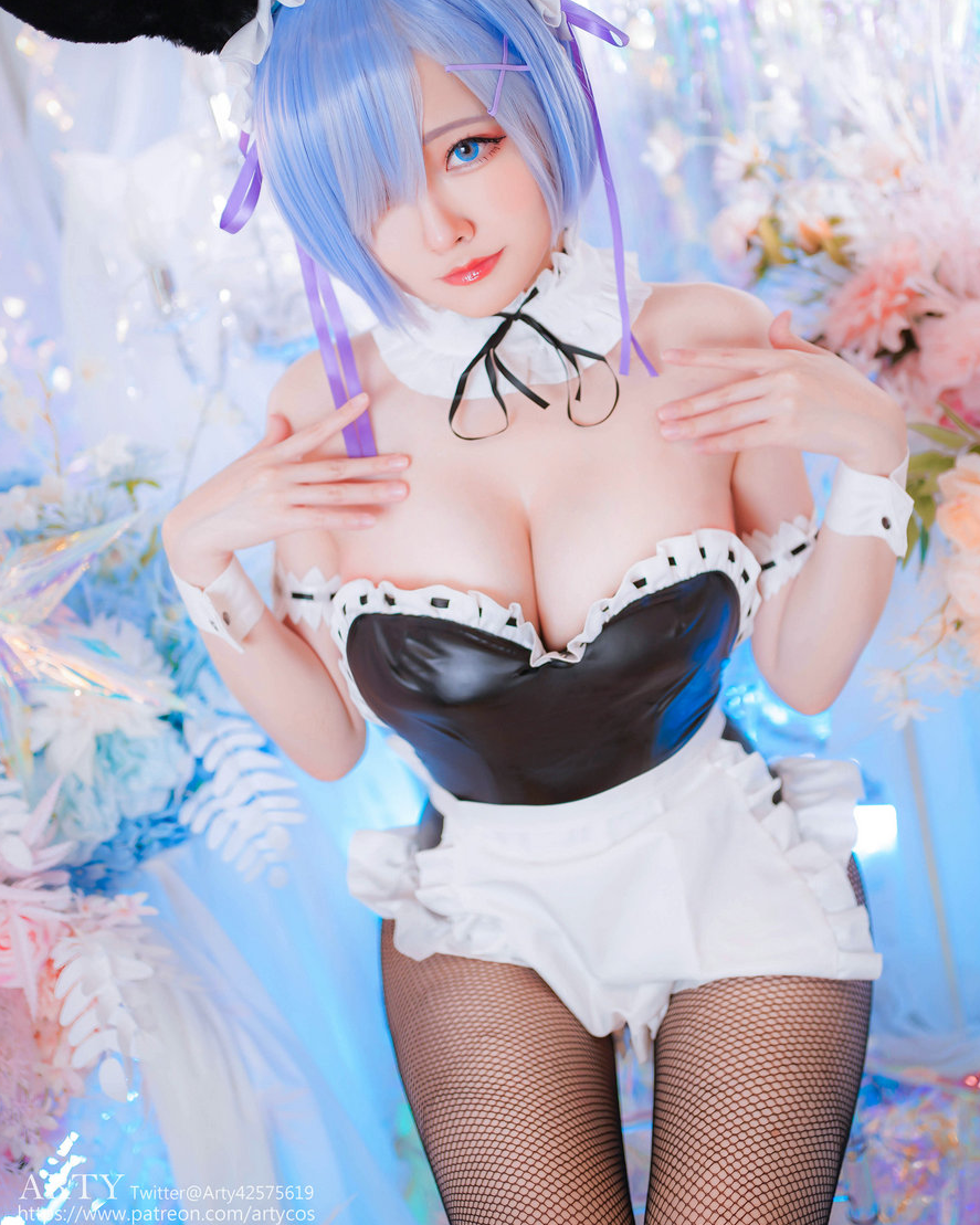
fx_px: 1450
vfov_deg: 45.6
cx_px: 491
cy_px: 496
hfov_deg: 37.3
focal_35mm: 40
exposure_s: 1/125
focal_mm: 35
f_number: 2
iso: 200
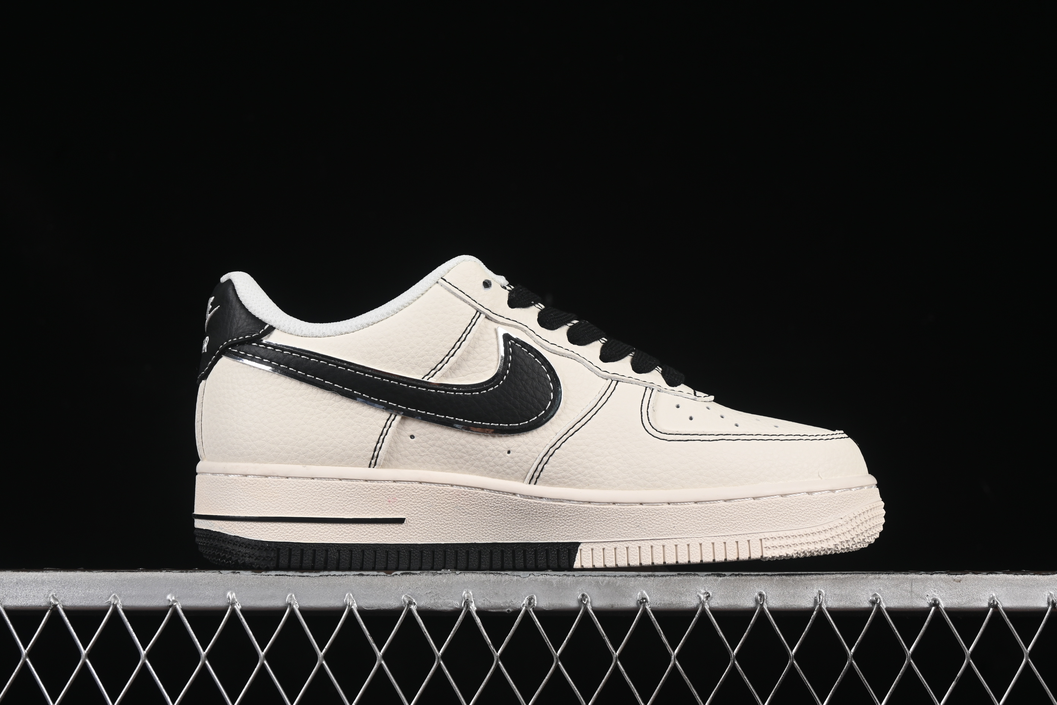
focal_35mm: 75
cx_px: 528
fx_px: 2202
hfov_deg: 27.0
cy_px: 352
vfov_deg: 18.2
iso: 160
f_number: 8
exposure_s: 1/80
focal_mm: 50
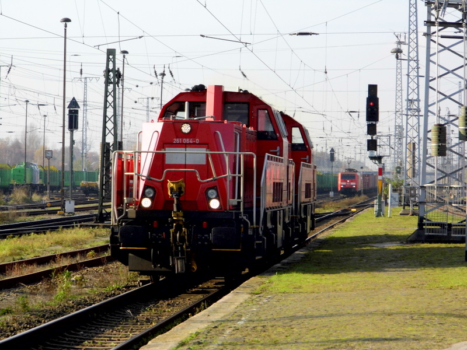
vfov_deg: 8.3
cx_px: 234
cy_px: 175
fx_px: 2415
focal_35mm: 179
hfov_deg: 11.0
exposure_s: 1/394
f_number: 5.1
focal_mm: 32.1
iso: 100
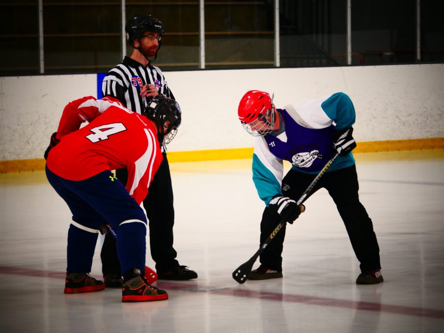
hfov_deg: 9.9
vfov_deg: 7.4
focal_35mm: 200
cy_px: 166
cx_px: 222
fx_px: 2565
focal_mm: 100
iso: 3200
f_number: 4
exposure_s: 1/160
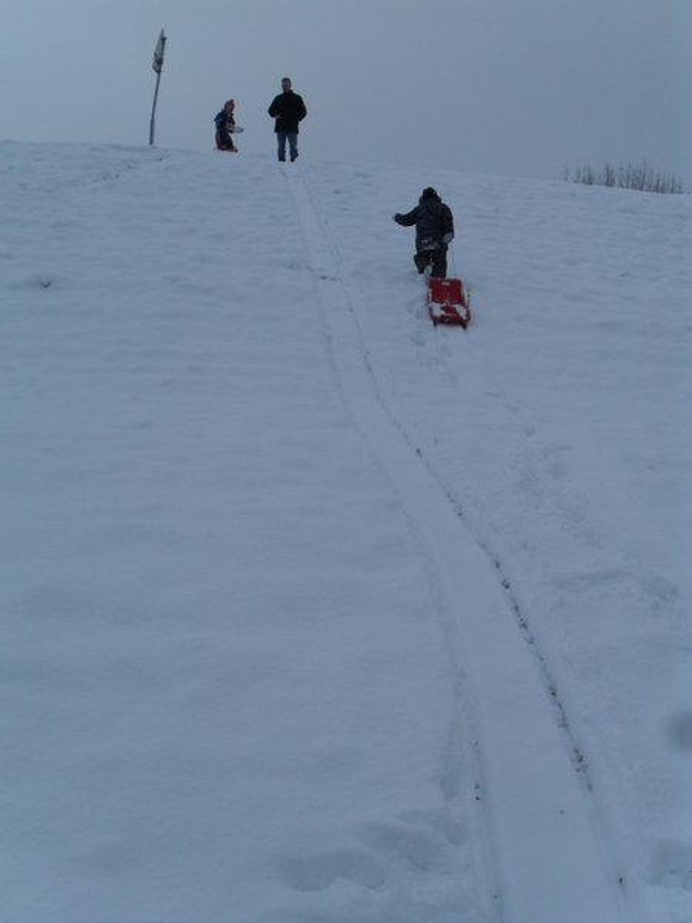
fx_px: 933
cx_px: 346
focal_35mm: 35
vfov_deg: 52.6
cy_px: 462
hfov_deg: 40.7
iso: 100
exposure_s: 1/250
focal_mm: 6.3
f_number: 8.4
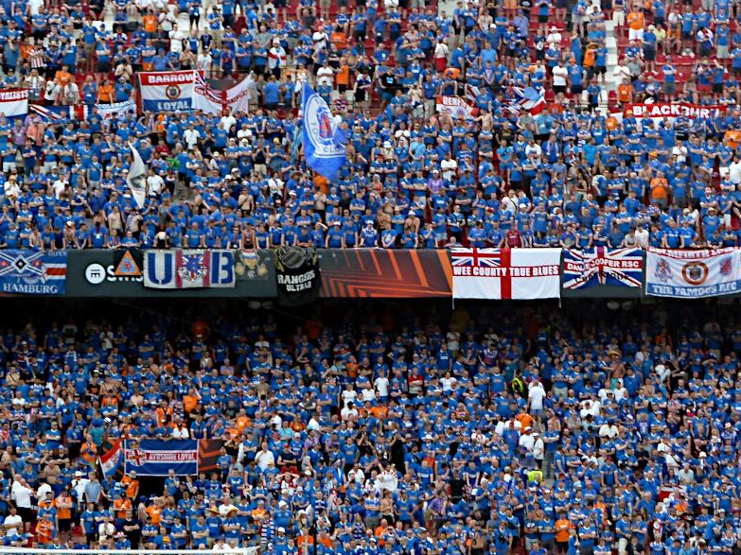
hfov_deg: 9.4
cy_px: 212
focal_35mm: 210
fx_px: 4495
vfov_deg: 7.1
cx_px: 468
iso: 100
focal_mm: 22.5
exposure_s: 1/50
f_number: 4.5
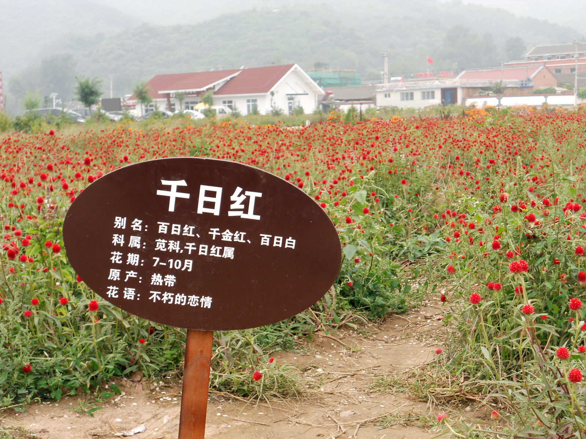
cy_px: 220
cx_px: 293
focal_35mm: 65
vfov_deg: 22.6
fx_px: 1100
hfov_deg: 29.8
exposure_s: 1/50
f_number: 5.3
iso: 80
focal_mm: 11.7
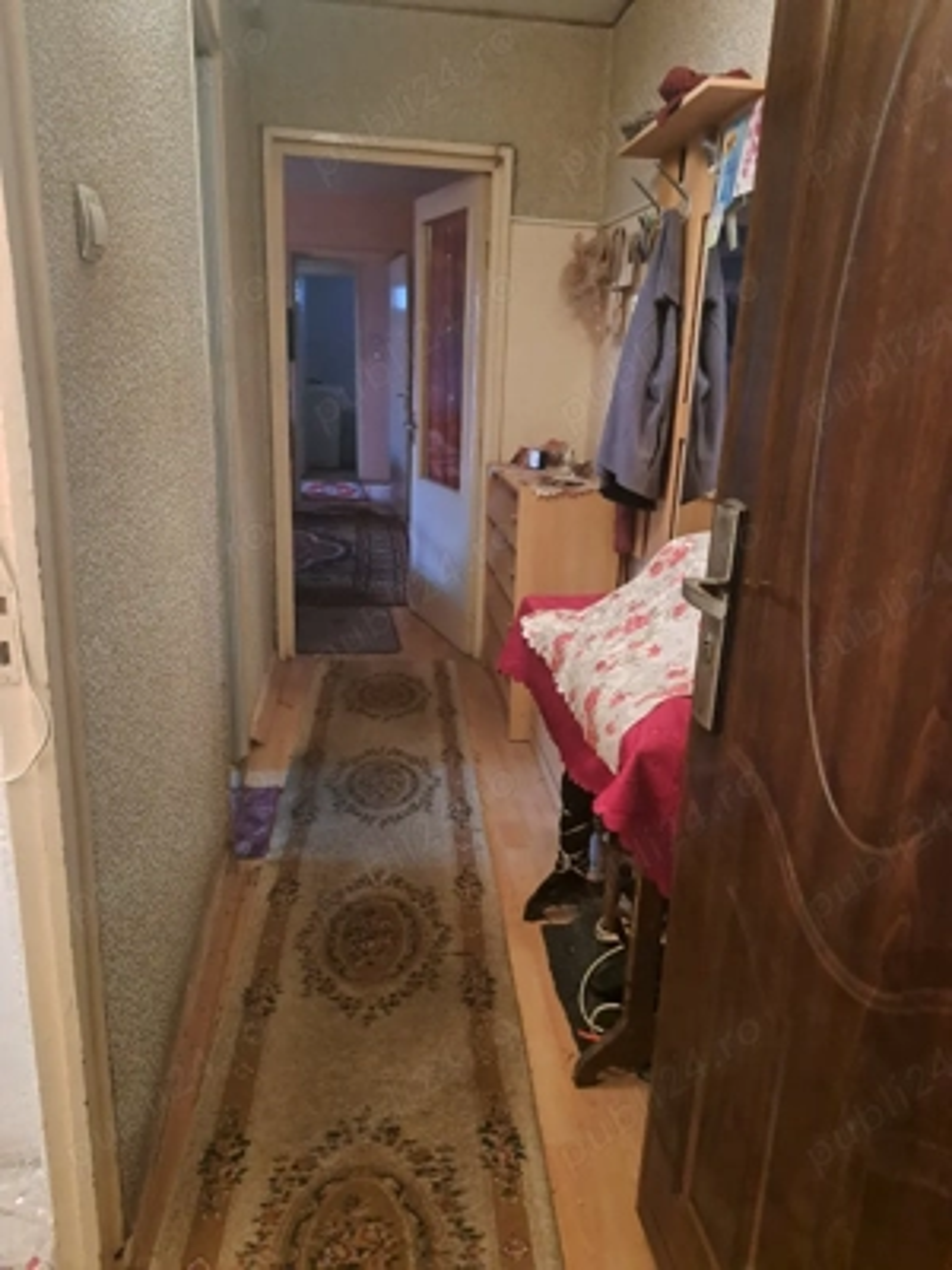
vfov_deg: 71.6
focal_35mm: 24
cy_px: 635
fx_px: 880
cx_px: 476
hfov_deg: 56.8
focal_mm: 5.23
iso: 1250
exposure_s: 1/20
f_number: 1.8
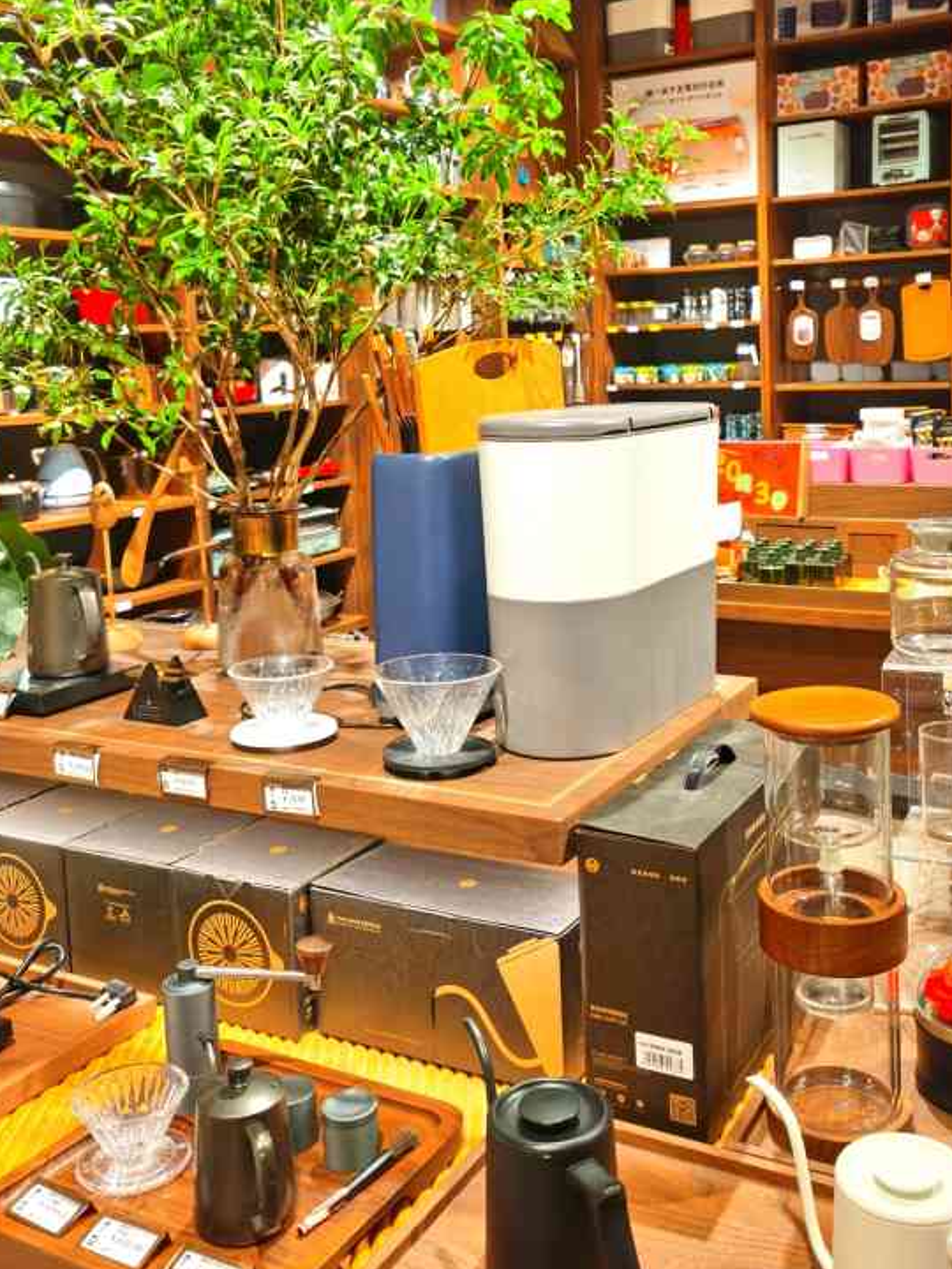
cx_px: 548
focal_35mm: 35
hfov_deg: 40.6
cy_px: 498
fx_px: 1283
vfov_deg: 52.2
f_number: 1.6
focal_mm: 5.56
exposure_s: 1/100
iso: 64
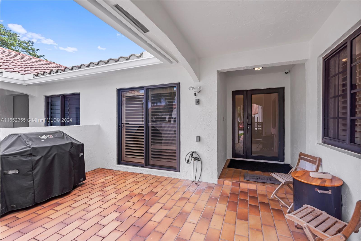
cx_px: 180
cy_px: 120
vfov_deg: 73.7
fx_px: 160
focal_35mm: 16
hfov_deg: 96.7
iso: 125
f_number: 4.5
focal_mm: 16
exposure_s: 1/320
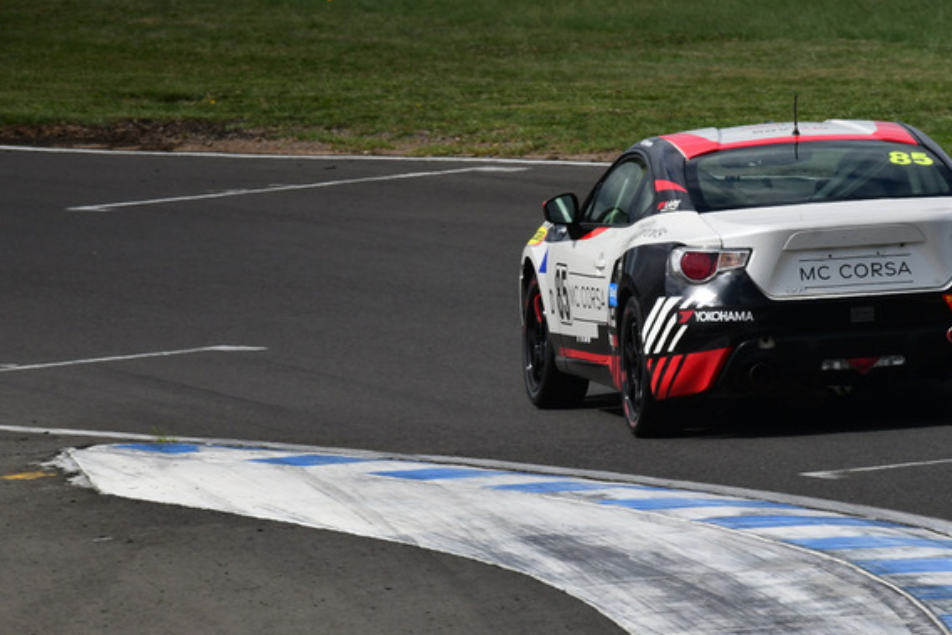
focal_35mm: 1056
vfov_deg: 1.3
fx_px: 27931
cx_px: 469
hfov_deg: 2.0
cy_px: 256
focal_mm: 500
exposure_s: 1/640
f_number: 13
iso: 320
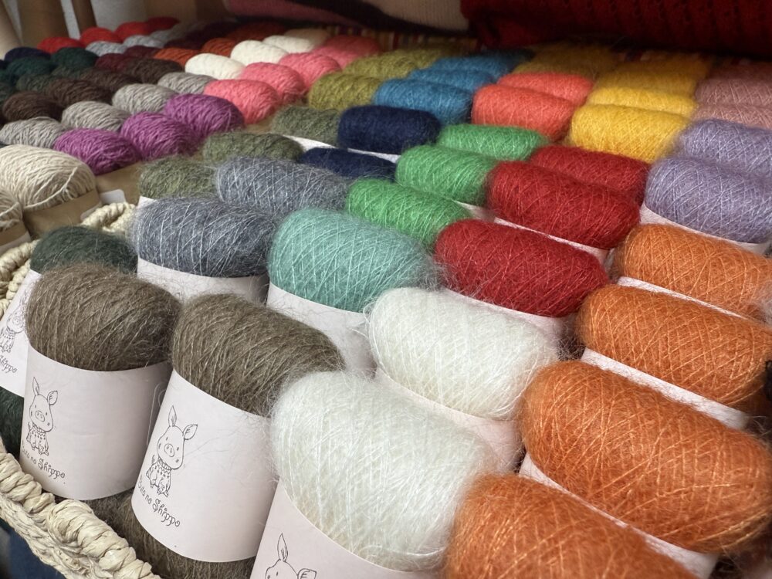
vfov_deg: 56.8
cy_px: 290
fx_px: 535
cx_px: 386
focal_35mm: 24
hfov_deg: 71.6
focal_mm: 2.22
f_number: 2.2
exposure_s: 1/100
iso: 200
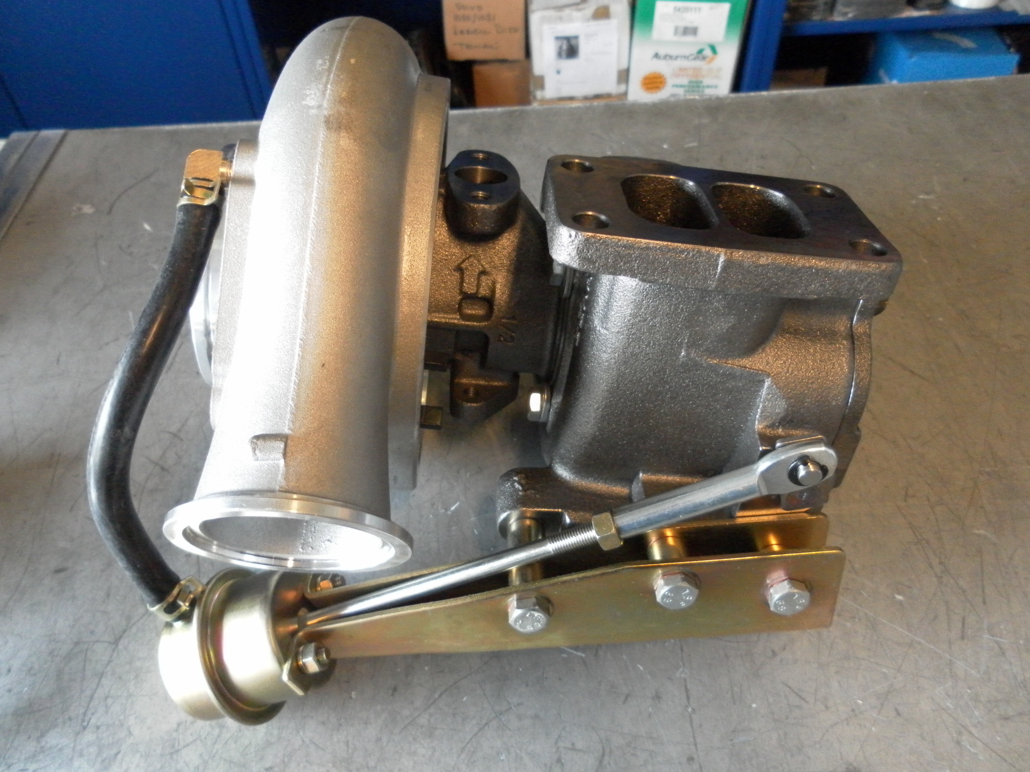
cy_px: 386
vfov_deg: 49.7
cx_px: 515
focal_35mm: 28
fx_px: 833
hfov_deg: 63.4
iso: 400
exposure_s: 1/30
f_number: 3.2
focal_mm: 4.9
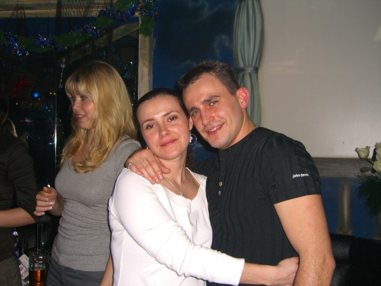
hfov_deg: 49.0
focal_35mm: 38
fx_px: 418
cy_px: 143
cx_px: 190
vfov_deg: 37.7
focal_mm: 7.9
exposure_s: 1/60
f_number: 2.8
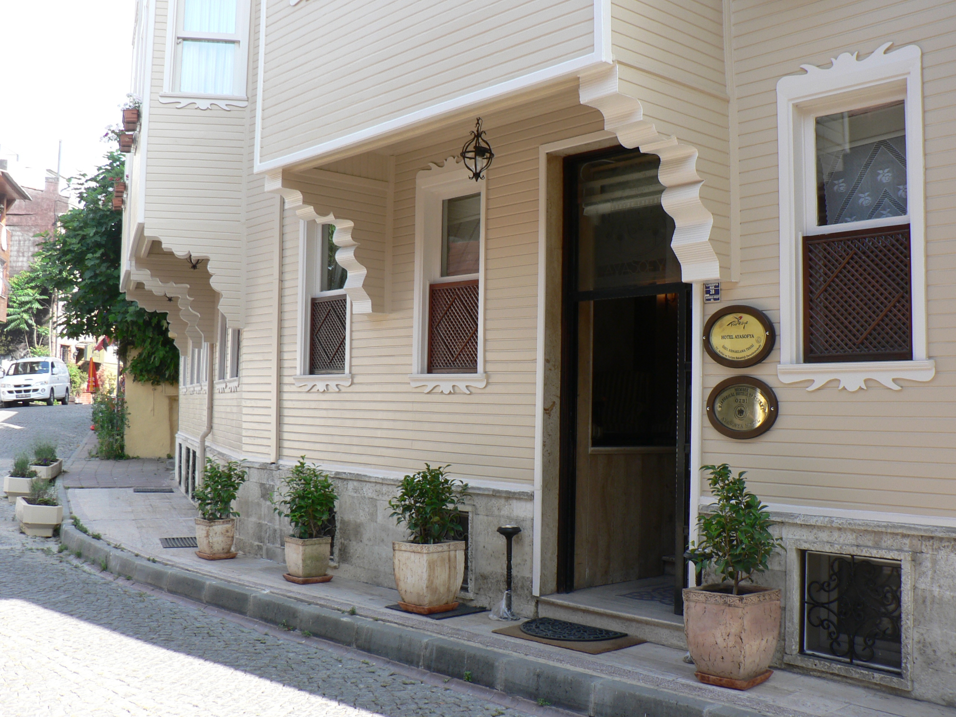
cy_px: 358
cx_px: 478
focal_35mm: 36
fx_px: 994
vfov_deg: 39.7
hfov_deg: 51.4
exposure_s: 1/100
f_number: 4
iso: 80
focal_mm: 6
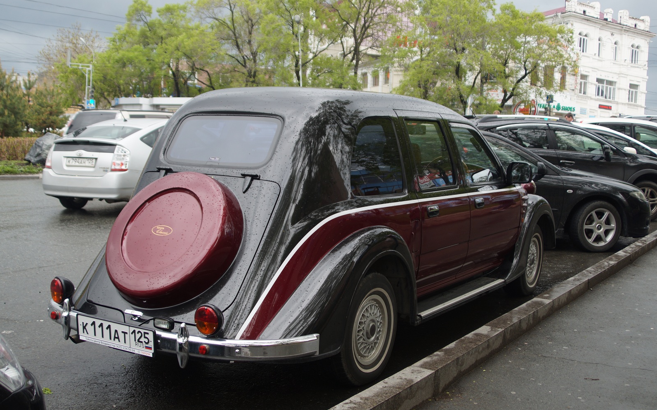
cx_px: 329
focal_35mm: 43
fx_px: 770
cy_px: 203
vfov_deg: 29.9
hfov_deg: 46.2
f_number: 4
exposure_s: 1/160
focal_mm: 28
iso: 100
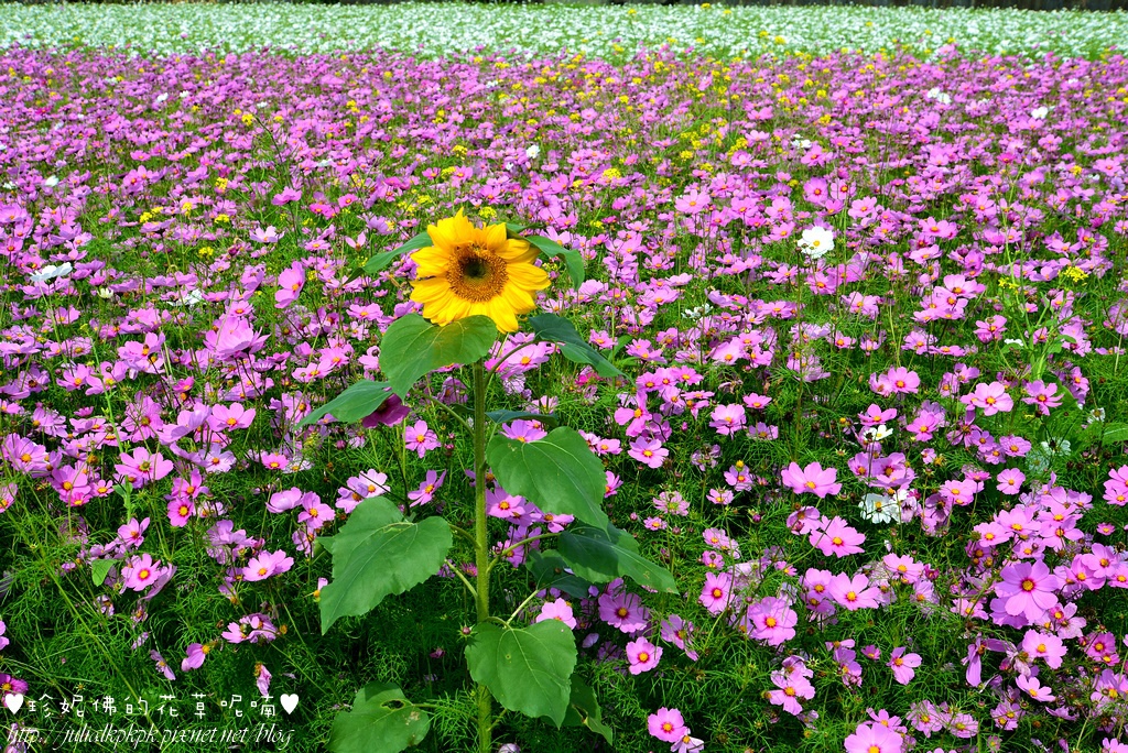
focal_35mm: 52
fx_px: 1630
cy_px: 376
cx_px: 564
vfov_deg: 26.0
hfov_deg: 38.2
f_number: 11
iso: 100
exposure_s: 1/160
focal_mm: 52
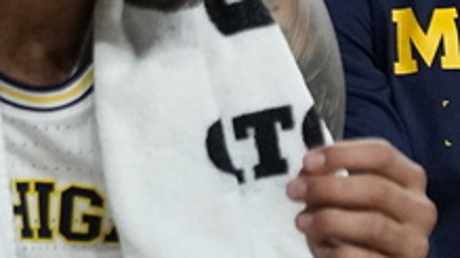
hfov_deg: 1.5
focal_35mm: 1398
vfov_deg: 0.9
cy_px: -64
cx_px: 683
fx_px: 17046
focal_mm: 191
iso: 2500
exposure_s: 1/1600
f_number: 2.8
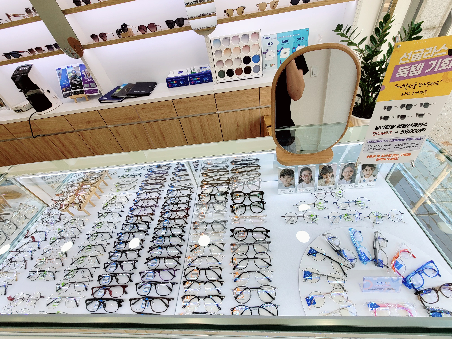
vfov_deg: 89.9
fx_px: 170
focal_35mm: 13
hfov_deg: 106.2
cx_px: 226
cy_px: 170
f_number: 2.2
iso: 50
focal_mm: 2.2
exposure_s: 1/250
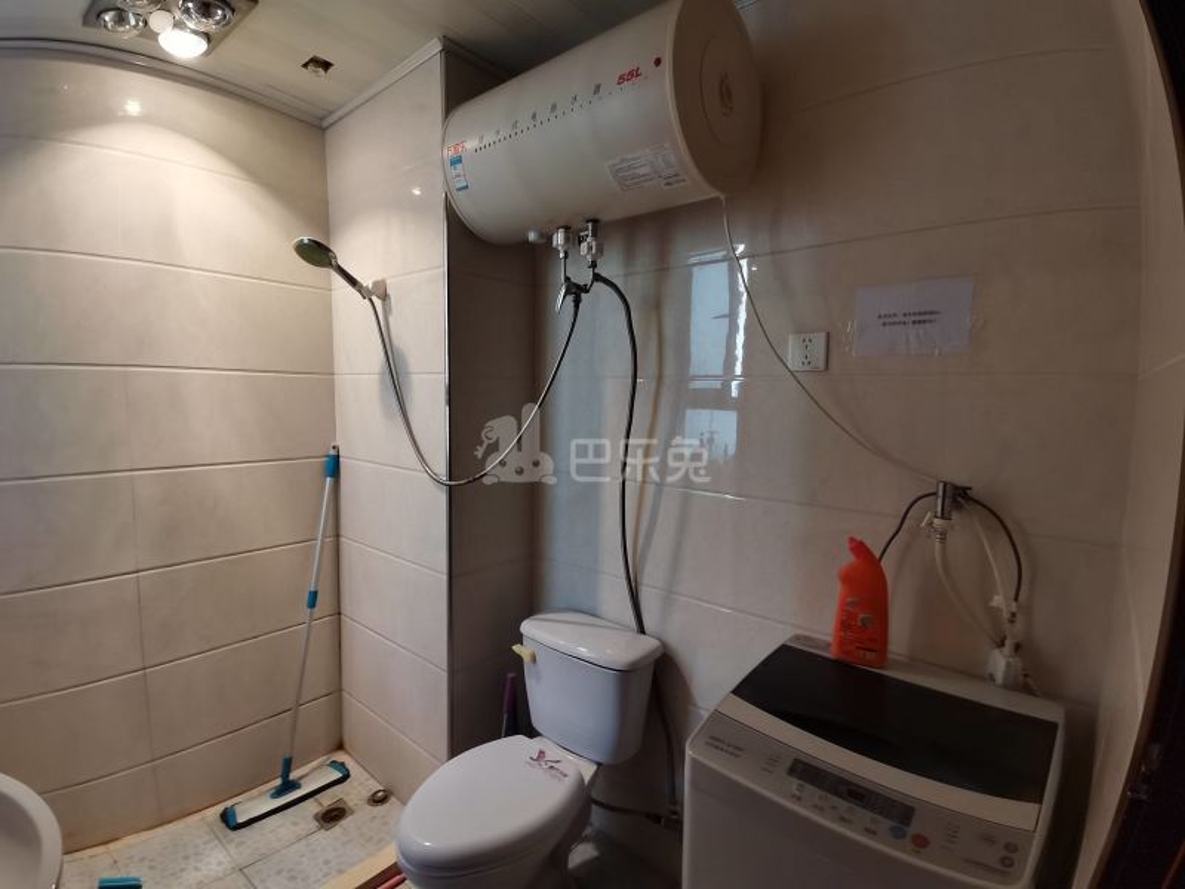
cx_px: 592
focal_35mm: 17
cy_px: 444
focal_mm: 1.78
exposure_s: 1/50
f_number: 2.4
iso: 64
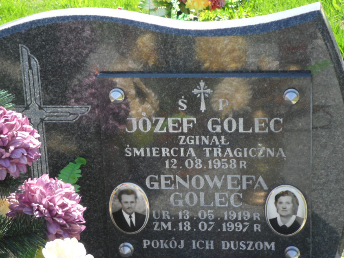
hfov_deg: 15.1
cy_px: 147
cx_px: 157
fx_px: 1302
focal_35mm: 131
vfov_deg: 11.3
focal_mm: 19.6
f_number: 5
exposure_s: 1/90
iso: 100
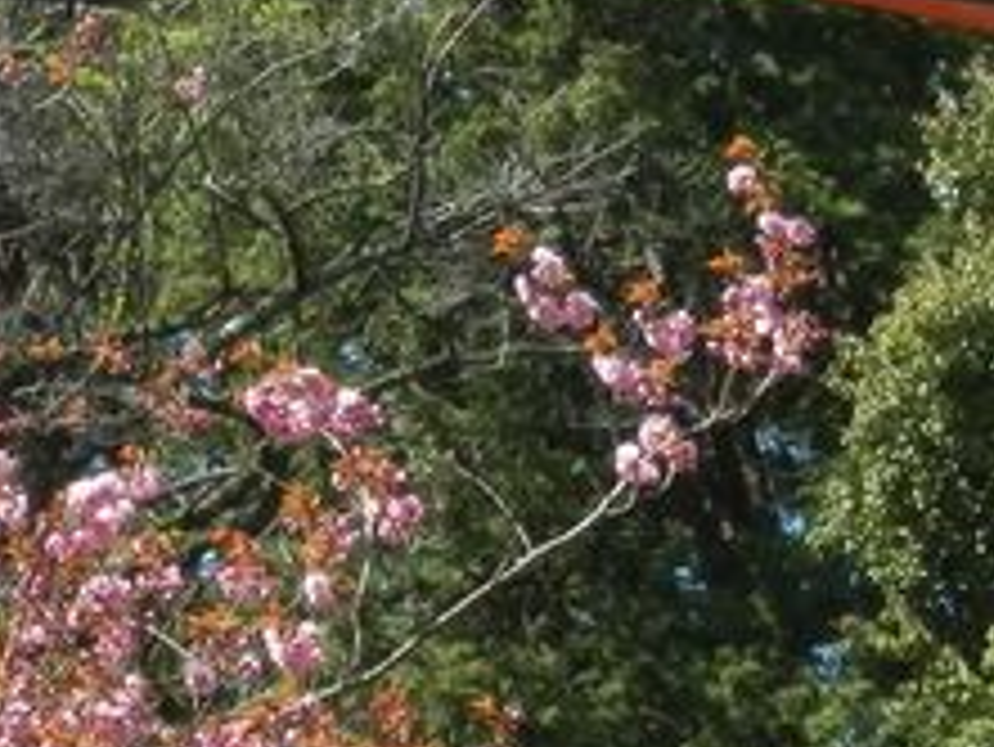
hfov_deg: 6.2
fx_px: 9165
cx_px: -81
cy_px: 788
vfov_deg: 4.7
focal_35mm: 319
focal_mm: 15.8
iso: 80
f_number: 4.8
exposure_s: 1/160
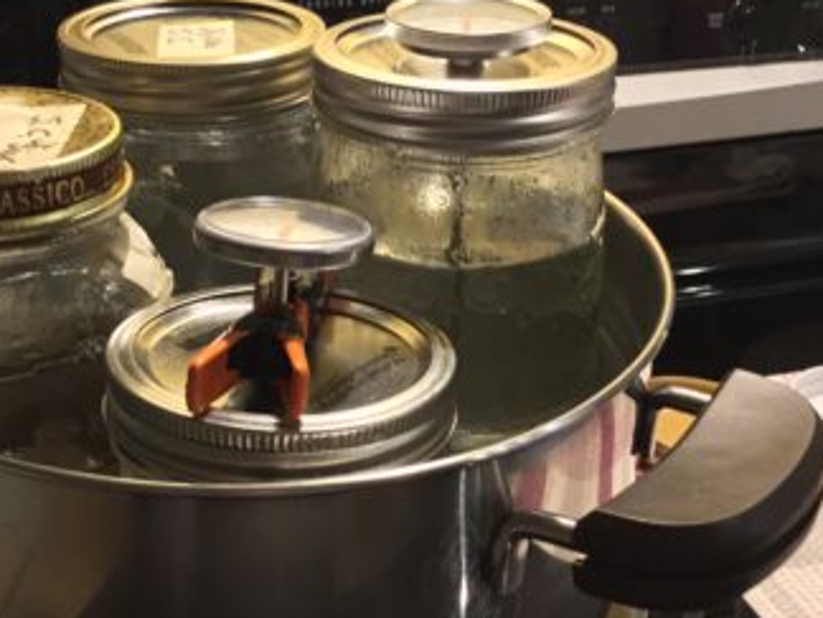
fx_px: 1213
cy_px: 318
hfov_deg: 37.4
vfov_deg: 28.6
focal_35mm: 51
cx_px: 337
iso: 250
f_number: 2.4
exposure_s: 1/30
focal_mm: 3.3
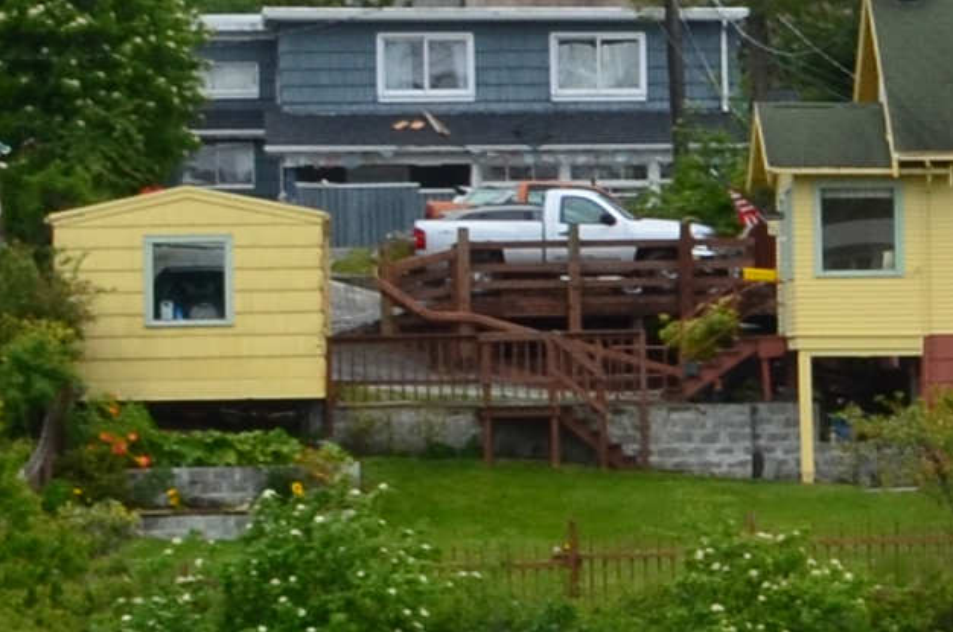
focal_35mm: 236
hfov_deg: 8.0
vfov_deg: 5.8
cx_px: 2424
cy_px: 352
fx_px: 6236
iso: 220
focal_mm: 20
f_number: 10
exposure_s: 1/60
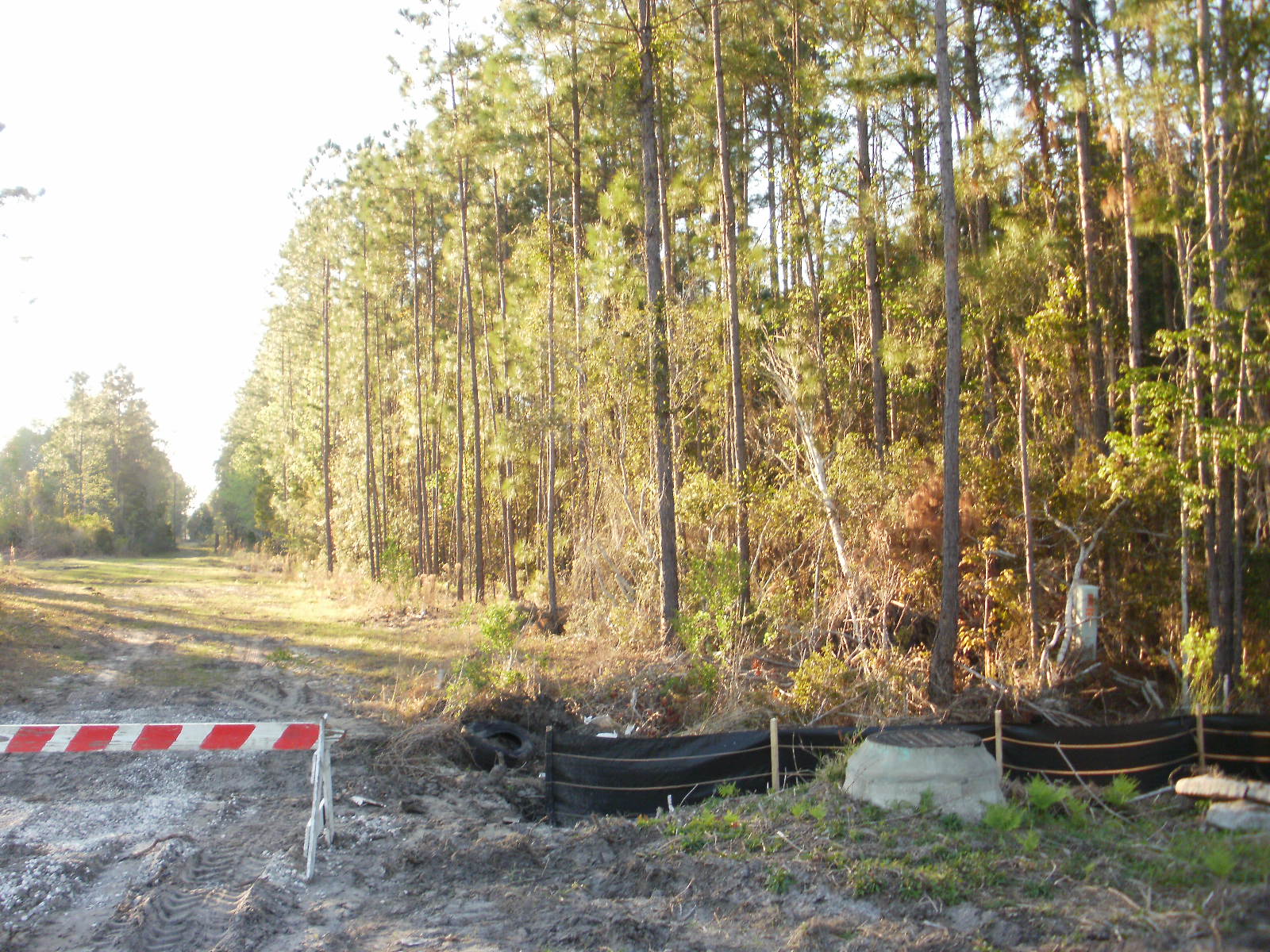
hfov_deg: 51.4
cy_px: 476
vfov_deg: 39.7
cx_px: 635
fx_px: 1321
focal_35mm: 36
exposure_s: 1/80
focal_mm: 6.3
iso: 100
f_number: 3.5
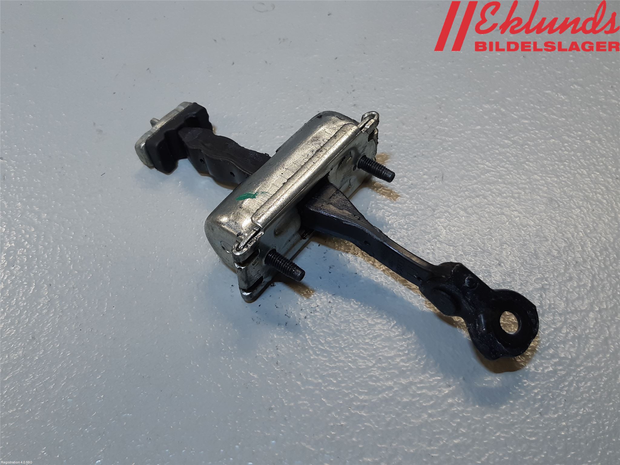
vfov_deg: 53.1
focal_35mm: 26
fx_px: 466
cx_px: 310
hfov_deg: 67.3
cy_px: 232
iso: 64
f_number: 1.7
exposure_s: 1/100
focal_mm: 3.93
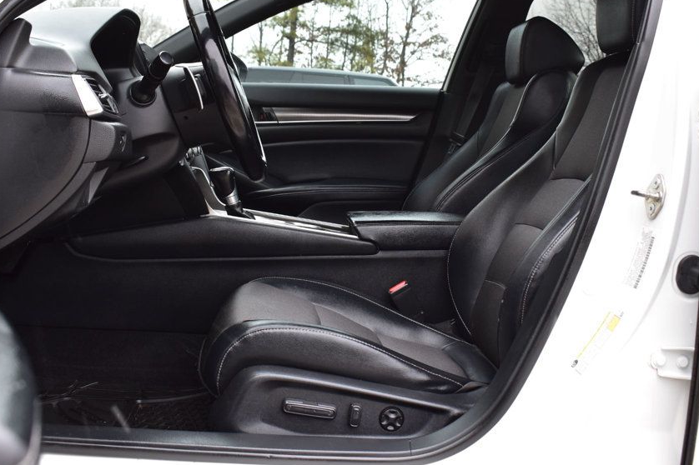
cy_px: 185
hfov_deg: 44.5
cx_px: 350
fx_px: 854
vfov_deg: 30.4
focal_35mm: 44
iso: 400
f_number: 7.1
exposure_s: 1/25
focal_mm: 24
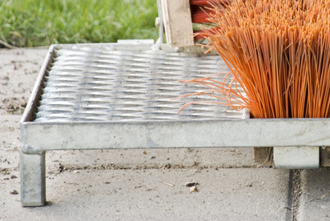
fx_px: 2919
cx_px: 297
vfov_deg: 4.3
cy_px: 13
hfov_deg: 6.5
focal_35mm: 318
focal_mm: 112
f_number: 5.6
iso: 100
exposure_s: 1/10
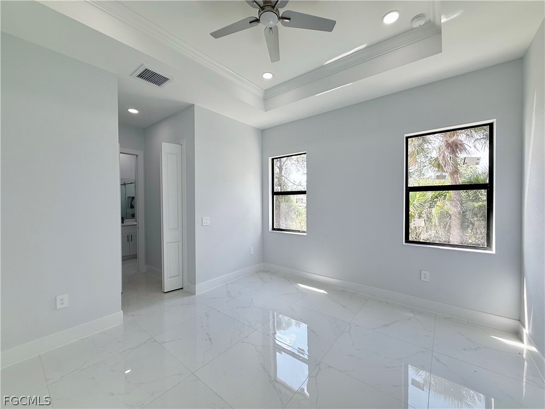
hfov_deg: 102.1
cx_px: 272
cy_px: 204
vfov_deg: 85.7
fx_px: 220
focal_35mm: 14
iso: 64
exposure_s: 1/365
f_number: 2.2
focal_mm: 2.22
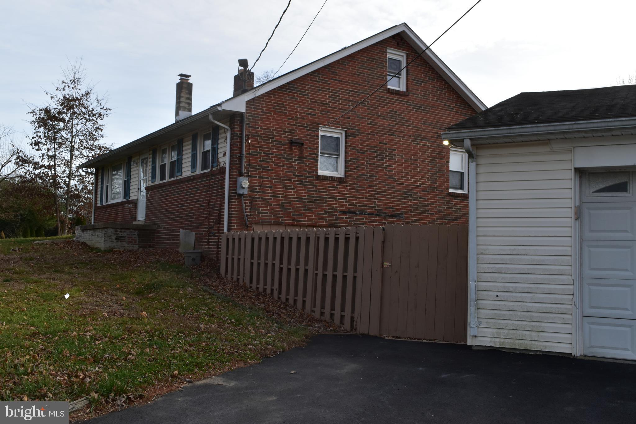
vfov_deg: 36.9
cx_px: 318
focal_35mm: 36
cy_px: 212
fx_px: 636
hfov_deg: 53.1
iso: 400
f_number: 10
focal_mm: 24
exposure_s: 1/250
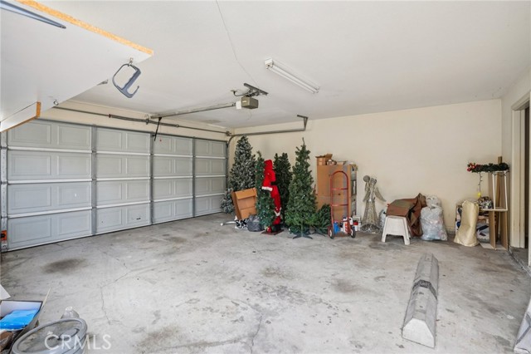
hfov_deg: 96.8
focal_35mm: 16
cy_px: 177
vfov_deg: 73.7
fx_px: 236
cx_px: 266
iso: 400
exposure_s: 1/8
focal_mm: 16
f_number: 8
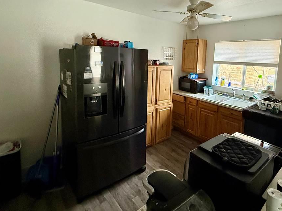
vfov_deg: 62.2
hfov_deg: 78.2
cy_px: 74
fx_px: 171
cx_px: 168
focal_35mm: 21
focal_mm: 2.22
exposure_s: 1/65
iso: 320
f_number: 2.2
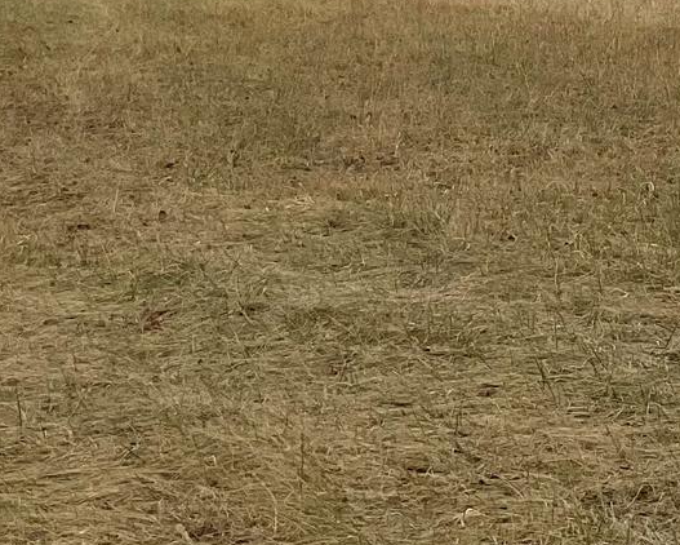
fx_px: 2215
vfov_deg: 13.4
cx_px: 697
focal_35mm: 110
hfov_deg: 17.0
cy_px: -204
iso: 16
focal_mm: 3
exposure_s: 1/1912
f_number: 1.8
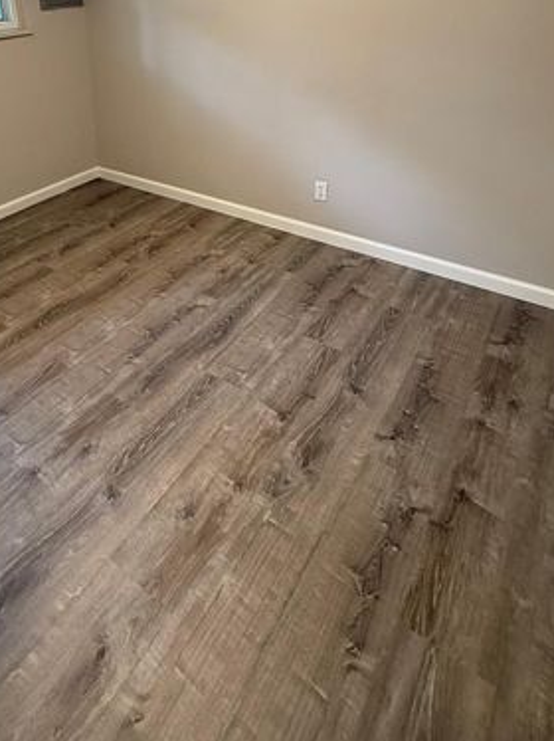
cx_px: 152
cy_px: 167
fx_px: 534
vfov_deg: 64.4
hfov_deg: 52.9
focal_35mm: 25
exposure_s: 1/60
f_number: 2.2
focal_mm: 2.22
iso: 250
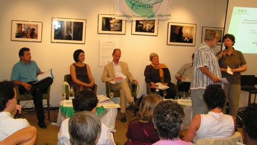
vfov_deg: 28.2
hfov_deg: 48.4
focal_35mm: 42
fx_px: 286
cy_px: 50
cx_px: 129
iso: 80
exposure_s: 1/40
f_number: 2.8
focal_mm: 6.3
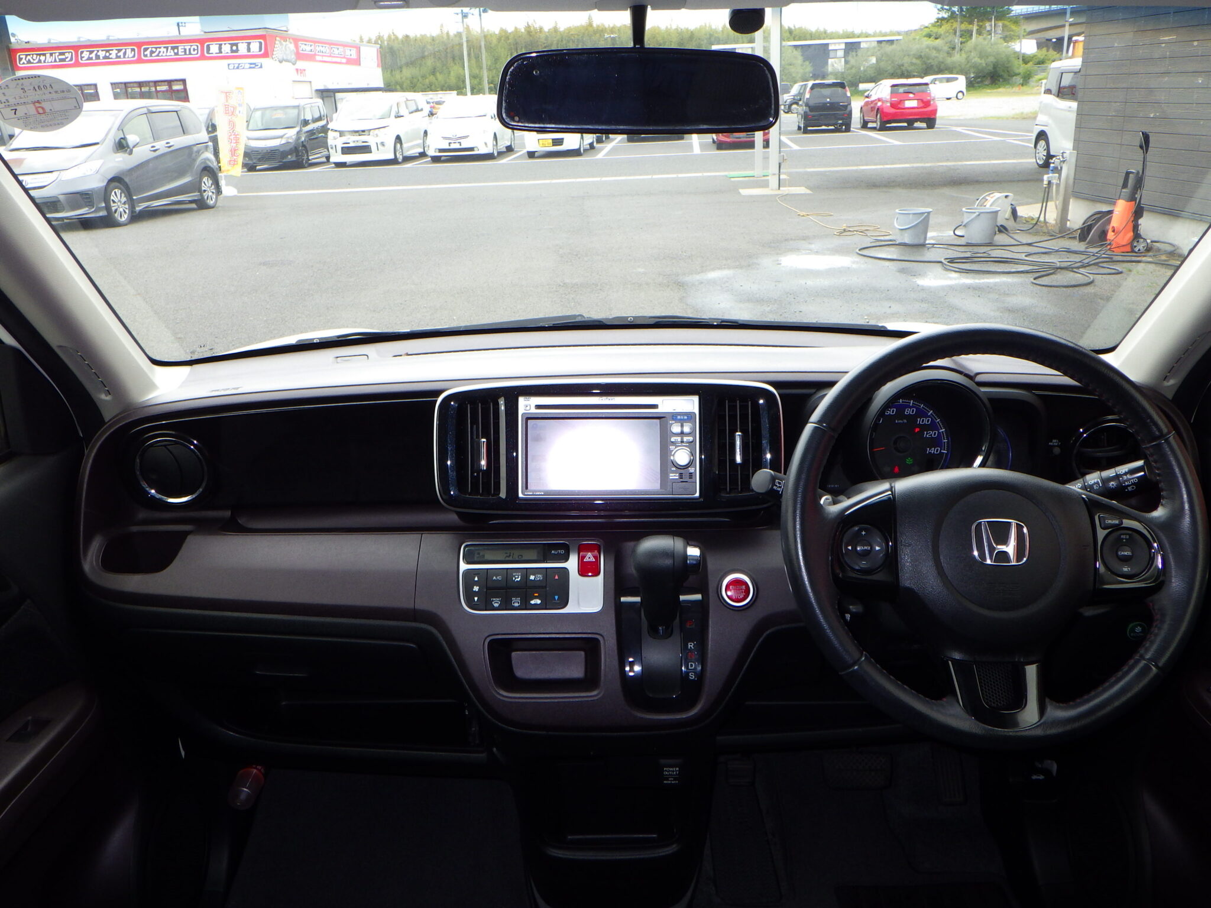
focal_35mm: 28
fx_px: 980
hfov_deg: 63.4
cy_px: 454
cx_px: 606
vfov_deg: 49.7
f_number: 4.2
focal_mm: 5
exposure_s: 1/200
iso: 125
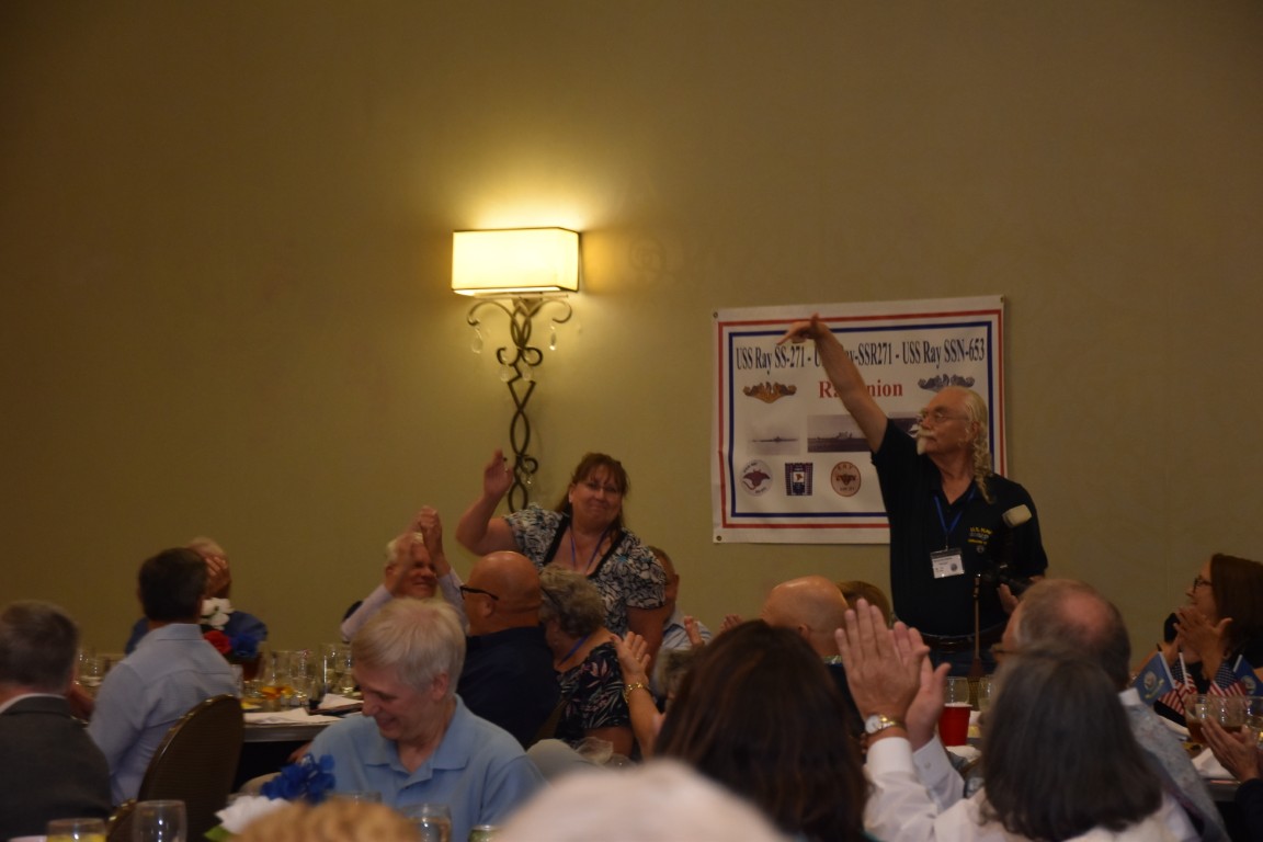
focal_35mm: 99
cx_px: 632
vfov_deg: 13.8
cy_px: 421
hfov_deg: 20.6
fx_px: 3473
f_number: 5.3
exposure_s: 1/60
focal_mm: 66
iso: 1100
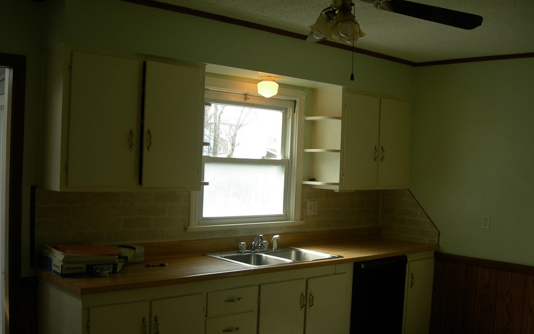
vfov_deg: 31.2
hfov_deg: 48.2
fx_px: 597
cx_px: 266
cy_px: 200
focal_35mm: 41
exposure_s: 1/74
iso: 50
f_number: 2.8
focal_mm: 7.8
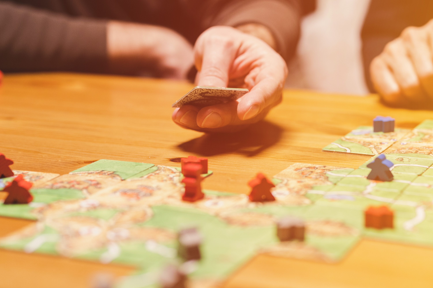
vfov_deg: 17.7
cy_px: 116
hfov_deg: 26.2
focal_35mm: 77
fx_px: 926
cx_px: 275
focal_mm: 50
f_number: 2.8
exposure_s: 1/100
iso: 800
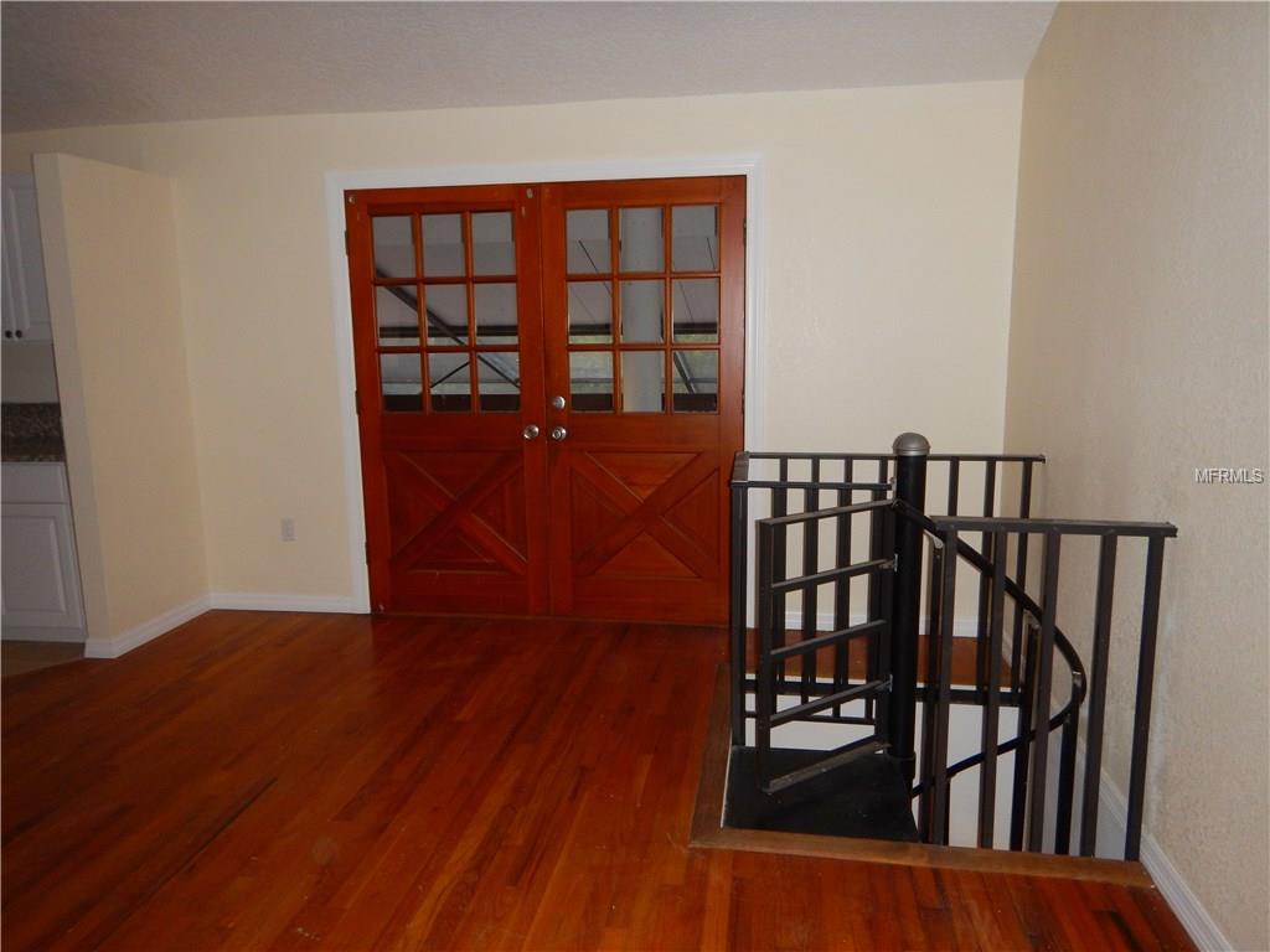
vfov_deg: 56.8
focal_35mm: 24
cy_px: 476
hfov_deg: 71.6
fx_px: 881
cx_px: 635
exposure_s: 1/30
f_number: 2.8
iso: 200
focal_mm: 4.3
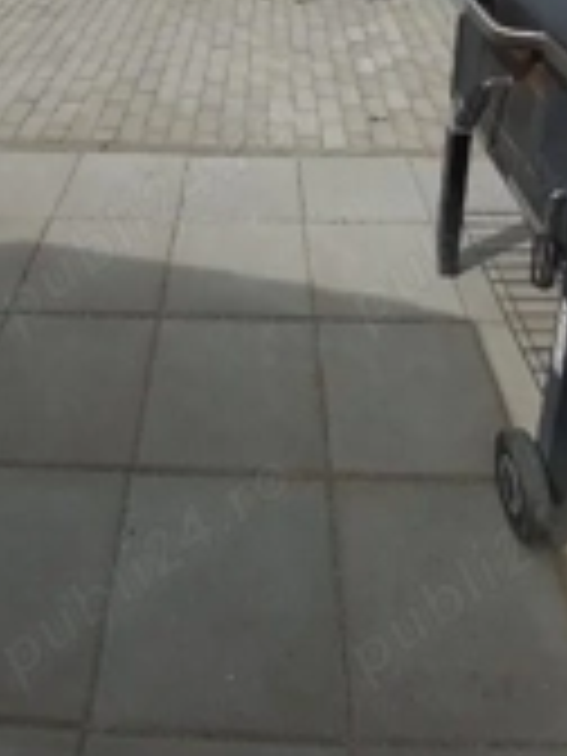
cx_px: 234
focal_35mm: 31
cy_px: -81
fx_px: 677
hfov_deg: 45.3
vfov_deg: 44.2
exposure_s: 1/2000
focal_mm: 1.42
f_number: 2.2
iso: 40
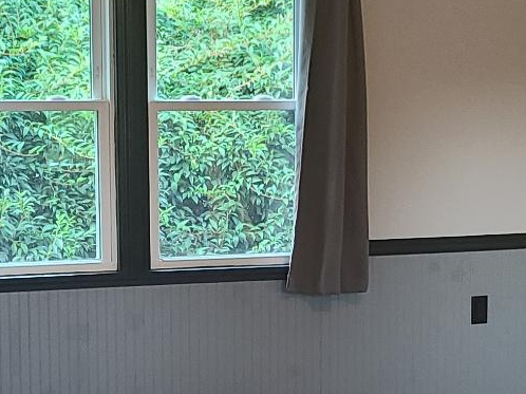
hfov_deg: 18.4
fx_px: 1625
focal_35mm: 107
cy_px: 326
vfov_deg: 13.7
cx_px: 242
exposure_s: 1/40
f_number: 1.8
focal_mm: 5.4
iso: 640
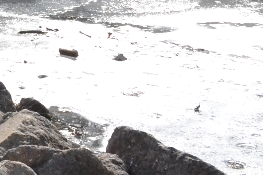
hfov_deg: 10.9
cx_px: -327
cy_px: -183
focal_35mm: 164
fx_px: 1198
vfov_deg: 8.0
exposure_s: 1/1600
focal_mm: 22
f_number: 13
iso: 3200
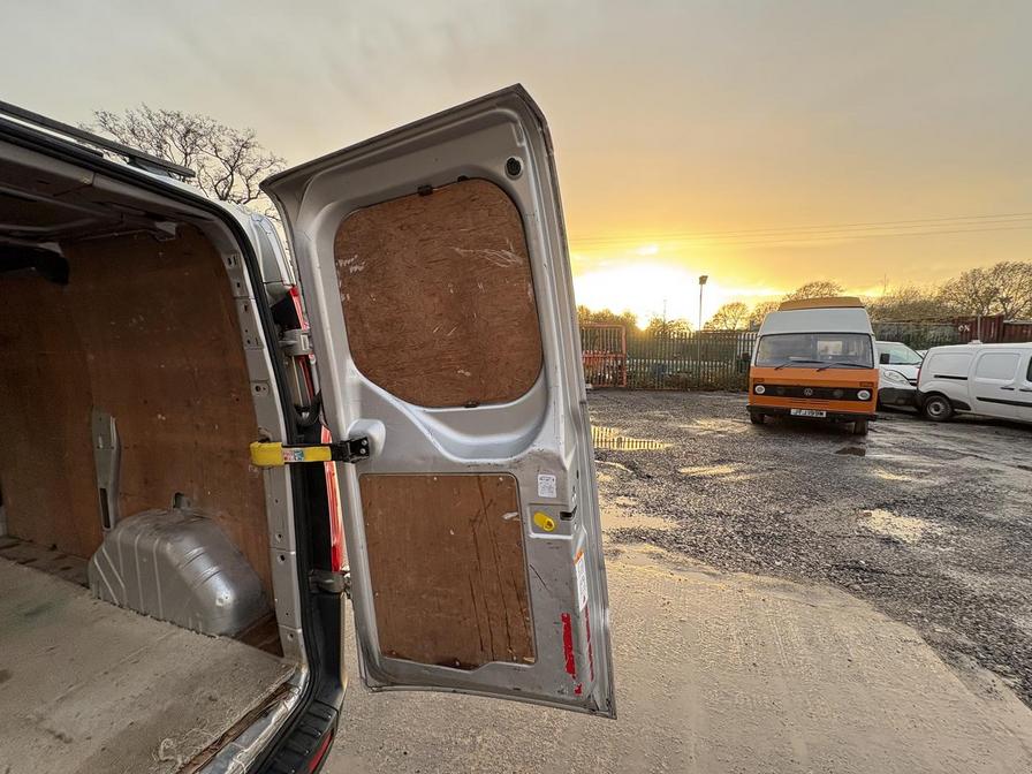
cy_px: 387
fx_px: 417
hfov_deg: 102.1
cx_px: 516
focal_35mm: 14
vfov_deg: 85.7
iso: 80
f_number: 2.2
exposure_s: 1/99
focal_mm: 2.22
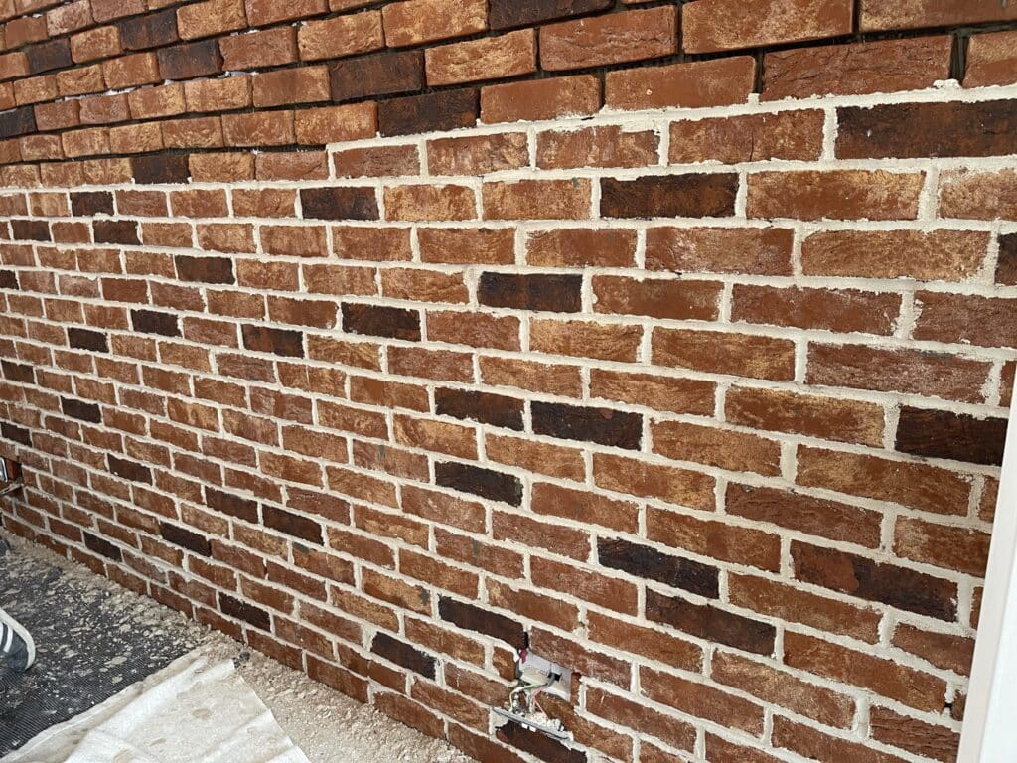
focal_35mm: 26
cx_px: 508
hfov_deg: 67.3
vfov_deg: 53.1
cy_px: 382
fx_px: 764
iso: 160
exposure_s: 1/50
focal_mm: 5.1
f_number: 1.6
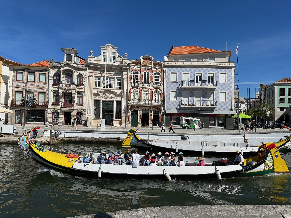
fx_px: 202
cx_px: 146
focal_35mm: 24
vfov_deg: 56.8
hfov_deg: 71.6
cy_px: 109
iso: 80
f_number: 1.78
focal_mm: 6.86
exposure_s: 1/9709
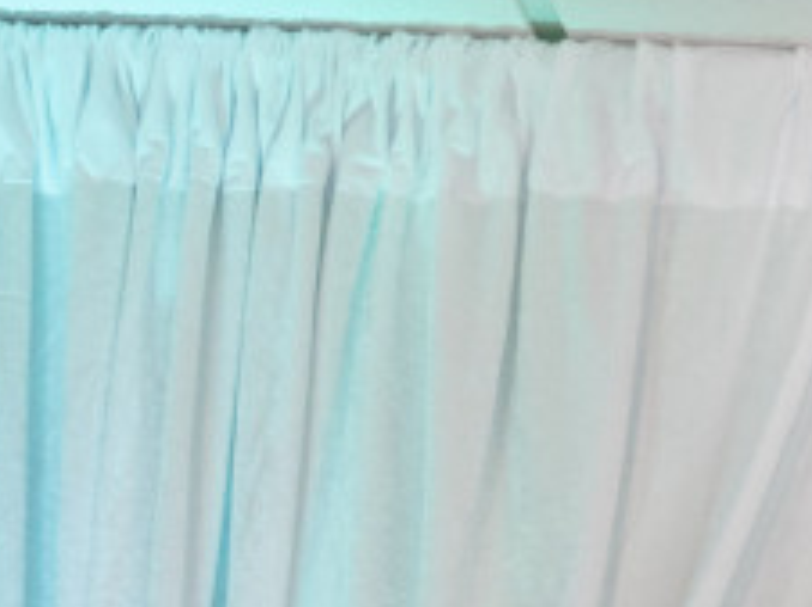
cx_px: 1692
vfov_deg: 7.5
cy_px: 1512
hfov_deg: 10.0
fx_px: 4269
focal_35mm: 182
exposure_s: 1/200
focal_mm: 28.5
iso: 800
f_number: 5
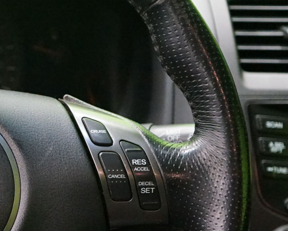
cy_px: 187
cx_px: -64
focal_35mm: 104
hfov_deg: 17.5
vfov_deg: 14.7
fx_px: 887
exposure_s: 1/20
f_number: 4
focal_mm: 33
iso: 6400
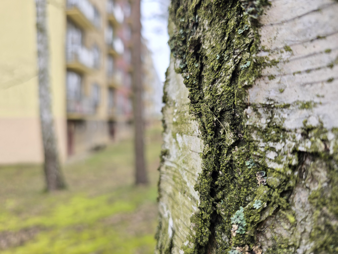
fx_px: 225
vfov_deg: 58.9
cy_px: 127
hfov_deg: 73.9
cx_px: 169
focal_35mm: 23
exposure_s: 1/180
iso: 40
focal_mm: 6.3
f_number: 1.7
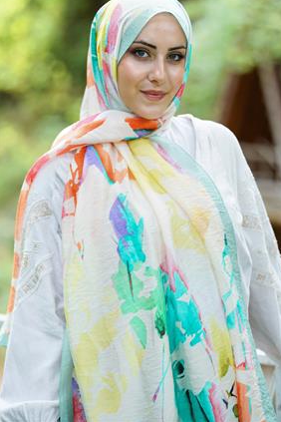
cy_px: 193
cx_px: 137
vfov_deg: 18.3
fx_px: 1311
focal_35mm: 112
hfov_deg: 12.2
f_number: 2.8
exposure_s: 1/100
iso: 200
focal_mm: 102
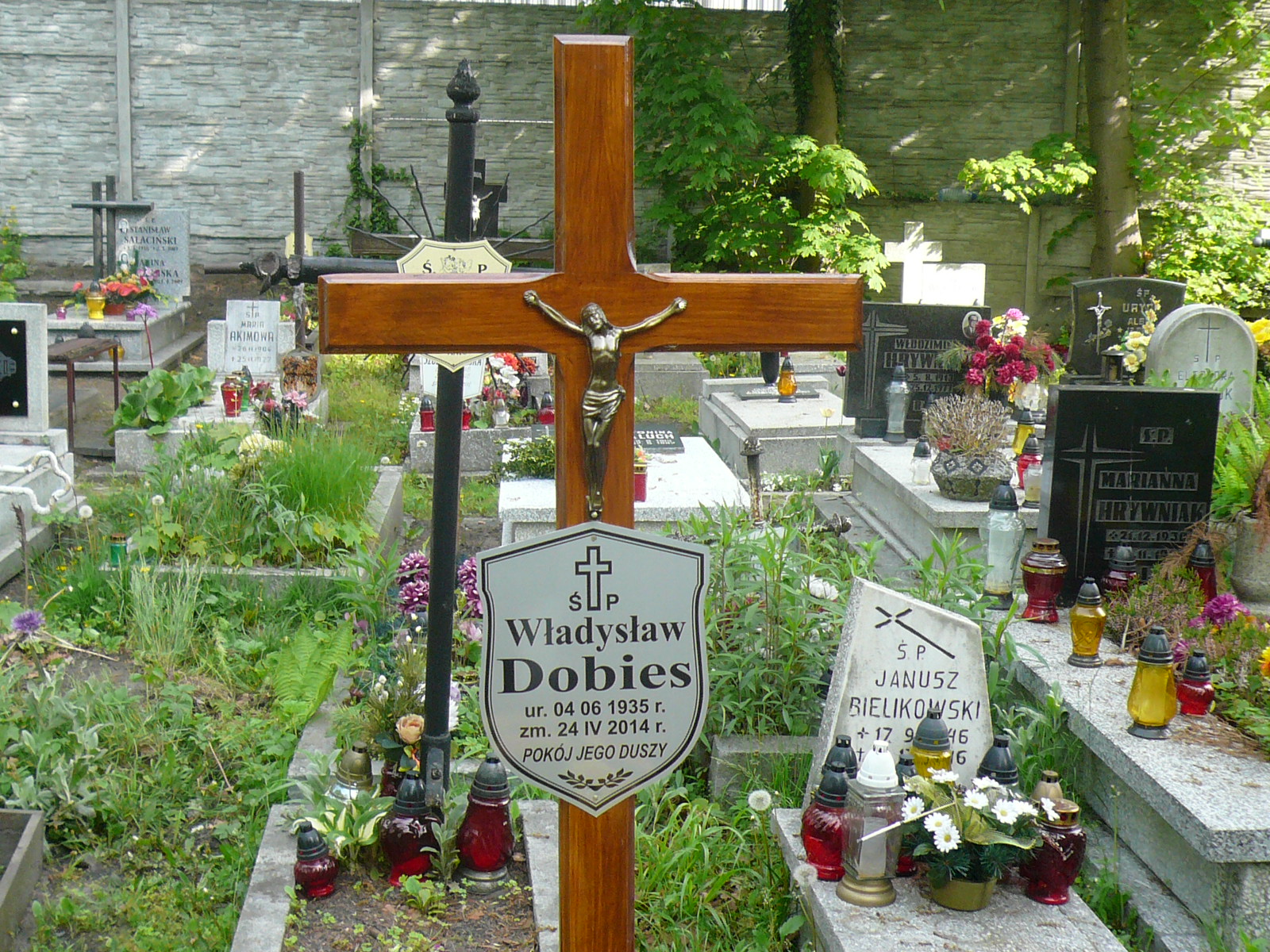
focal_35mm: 45
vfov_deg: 32.2
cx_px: 635
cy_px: 476
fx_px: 1651
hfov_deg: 42.1
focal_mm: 4.9
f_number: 2.9
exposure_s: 1/200
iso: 100
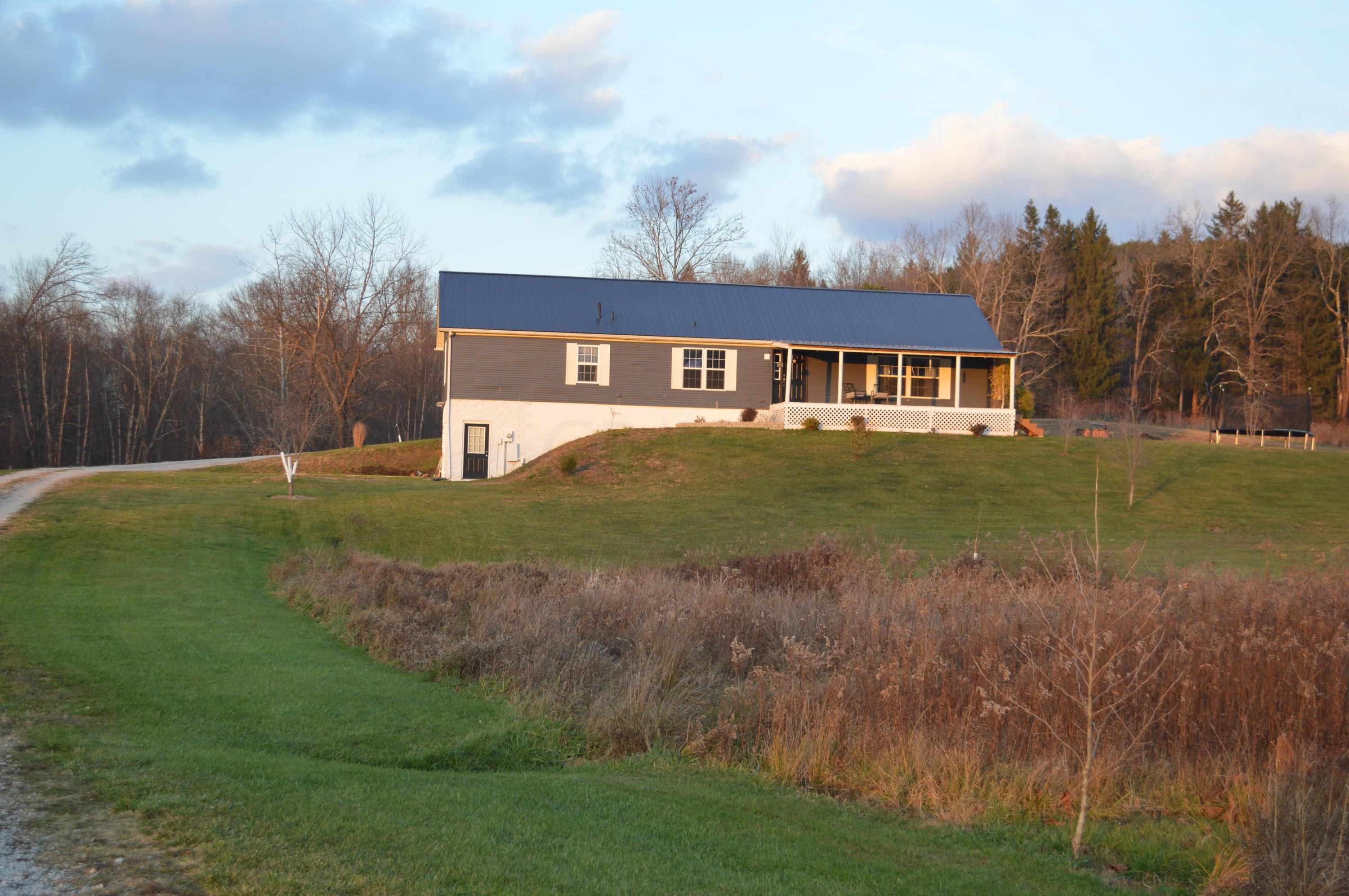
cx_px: 674
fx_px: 1797
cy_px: 448
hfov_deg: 41.1
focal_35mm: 48
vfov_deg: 28.0
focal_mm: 32
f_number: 5.6
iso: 250
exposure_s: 1/125
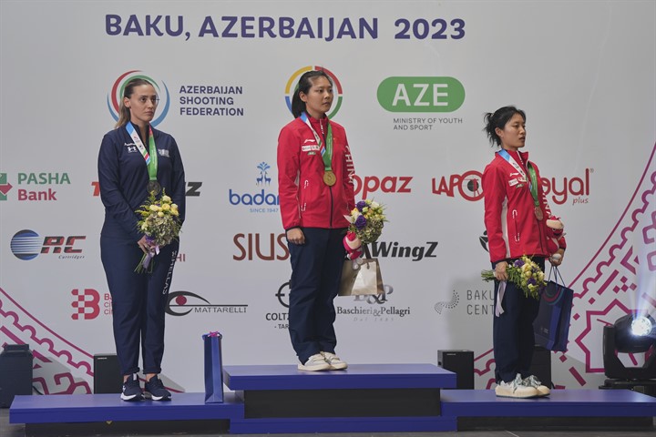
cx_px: 328
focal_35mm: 120
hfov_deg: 17.1
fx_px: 2186
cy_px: 218
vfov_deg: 11.4
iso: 400
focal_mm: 120
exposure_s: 1/125
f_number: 2.8
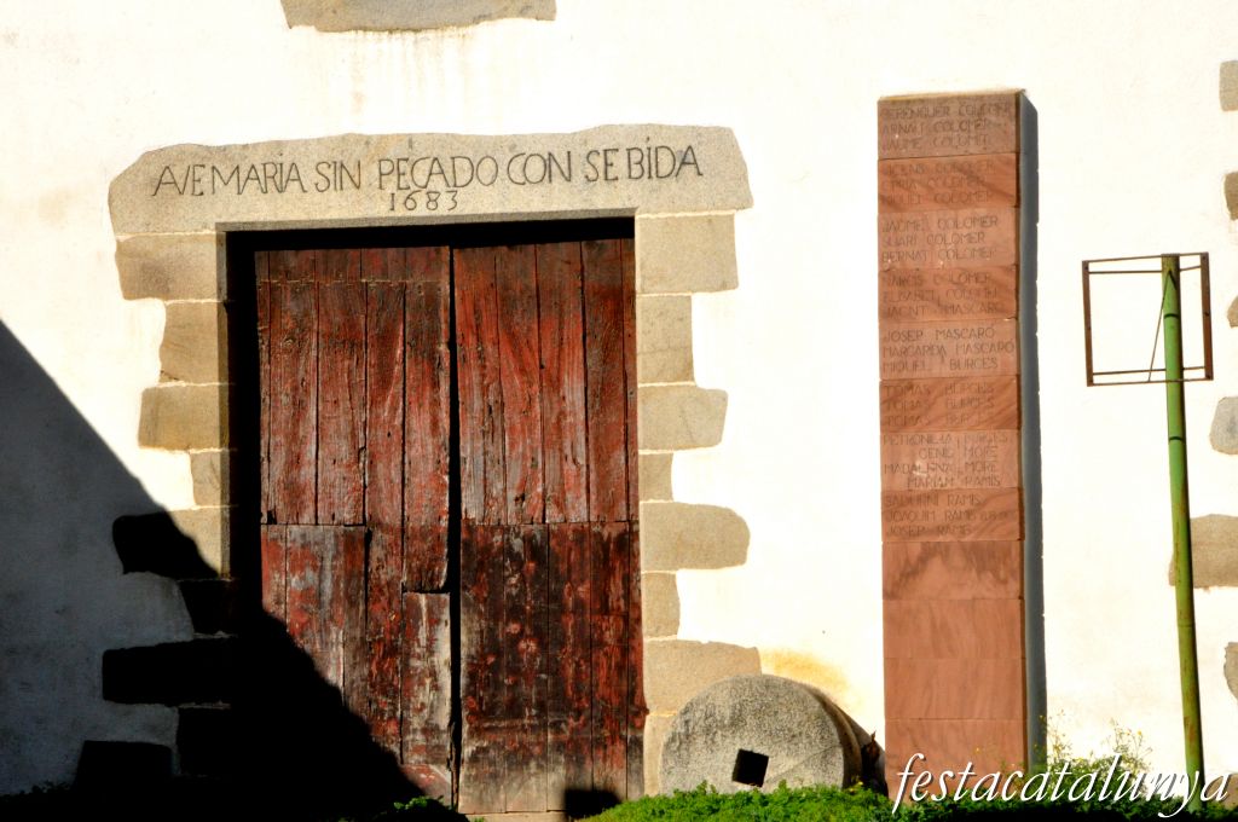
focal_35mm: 168
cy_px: 411
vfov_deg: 8.1
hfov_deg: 12.2
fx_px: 5770
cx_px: 619
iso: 1600
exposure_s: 1/200
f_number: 36
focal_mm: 112
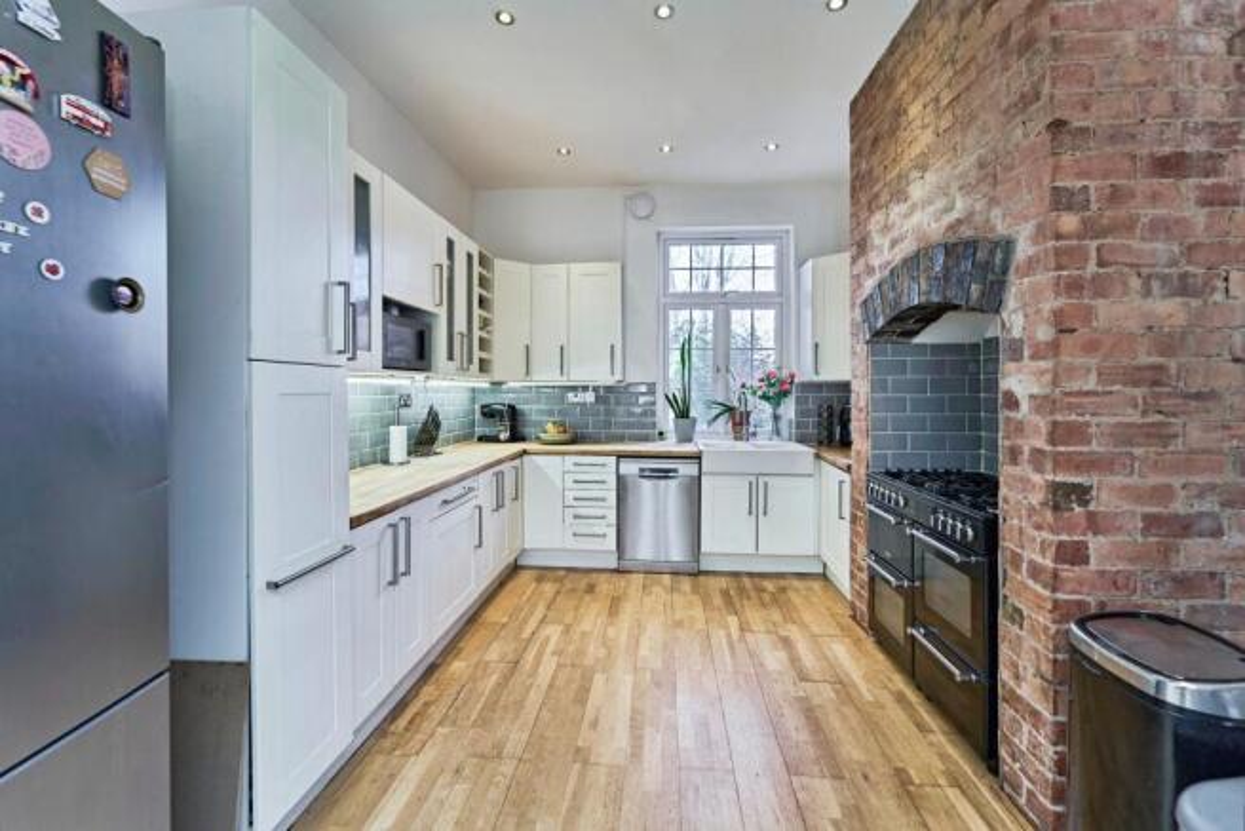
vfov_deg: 81.2
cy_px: 416
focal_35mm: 14
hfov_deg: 104.2
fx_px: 484
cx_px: 622
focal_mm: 14
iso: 200
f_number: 8
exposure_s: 1/25
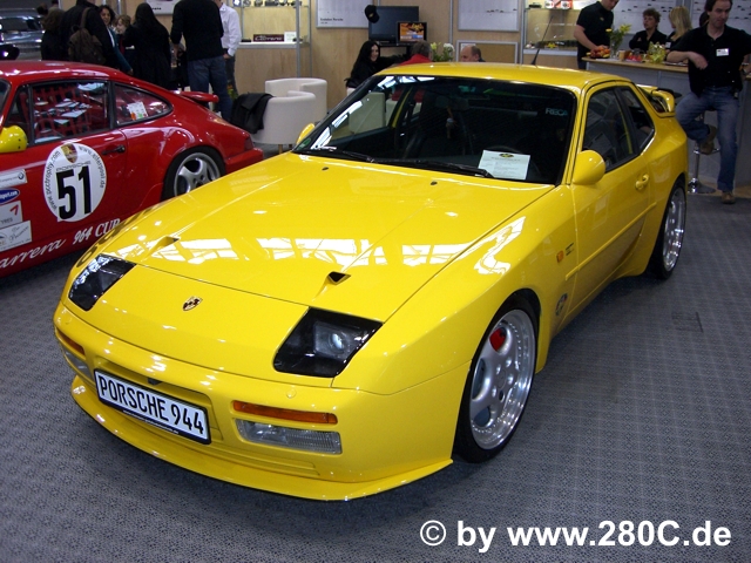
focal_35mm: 38
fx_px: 824
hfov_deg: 49.0
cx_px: 376
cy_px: 282
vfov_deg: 37.7
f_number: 2.7
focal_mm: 6.2
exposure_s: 1/80
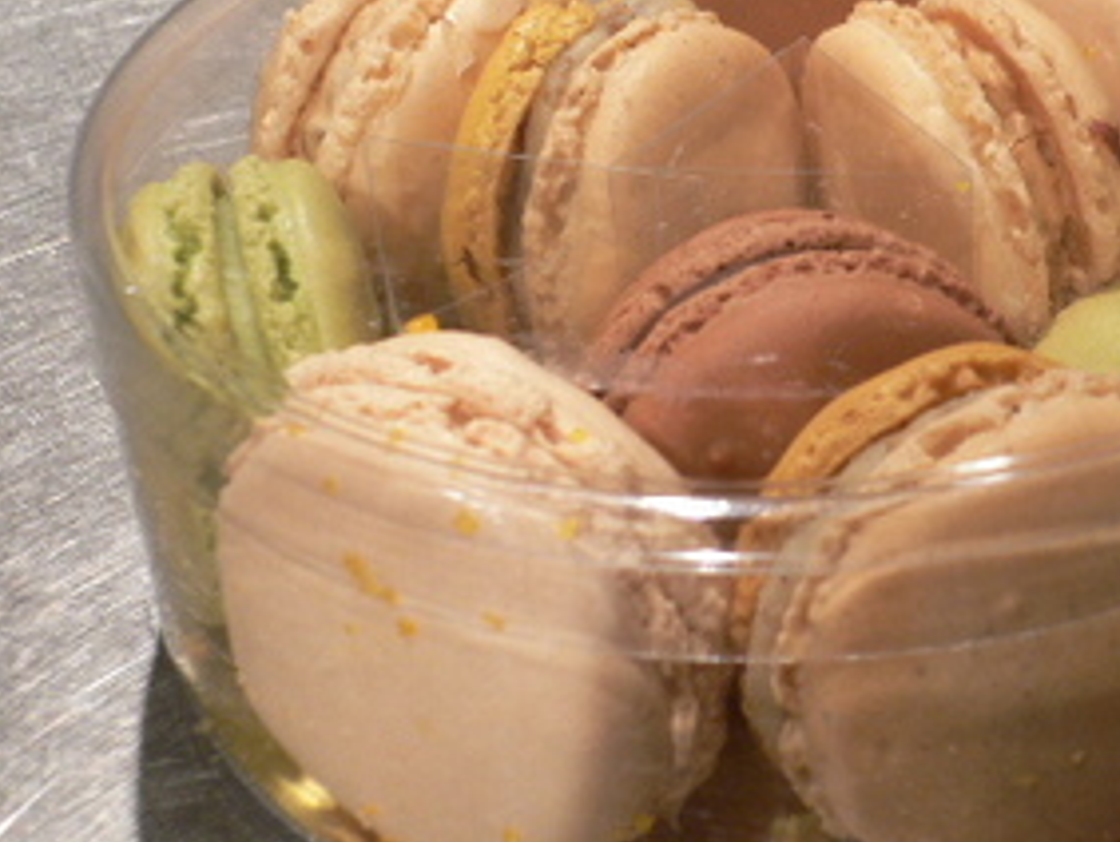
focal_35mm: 62
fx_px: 2008
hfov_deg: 30.3
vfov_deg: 23.3
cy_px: 161
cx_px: 925
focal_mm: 5.8
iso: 100
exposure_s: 1/25
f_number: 2.8
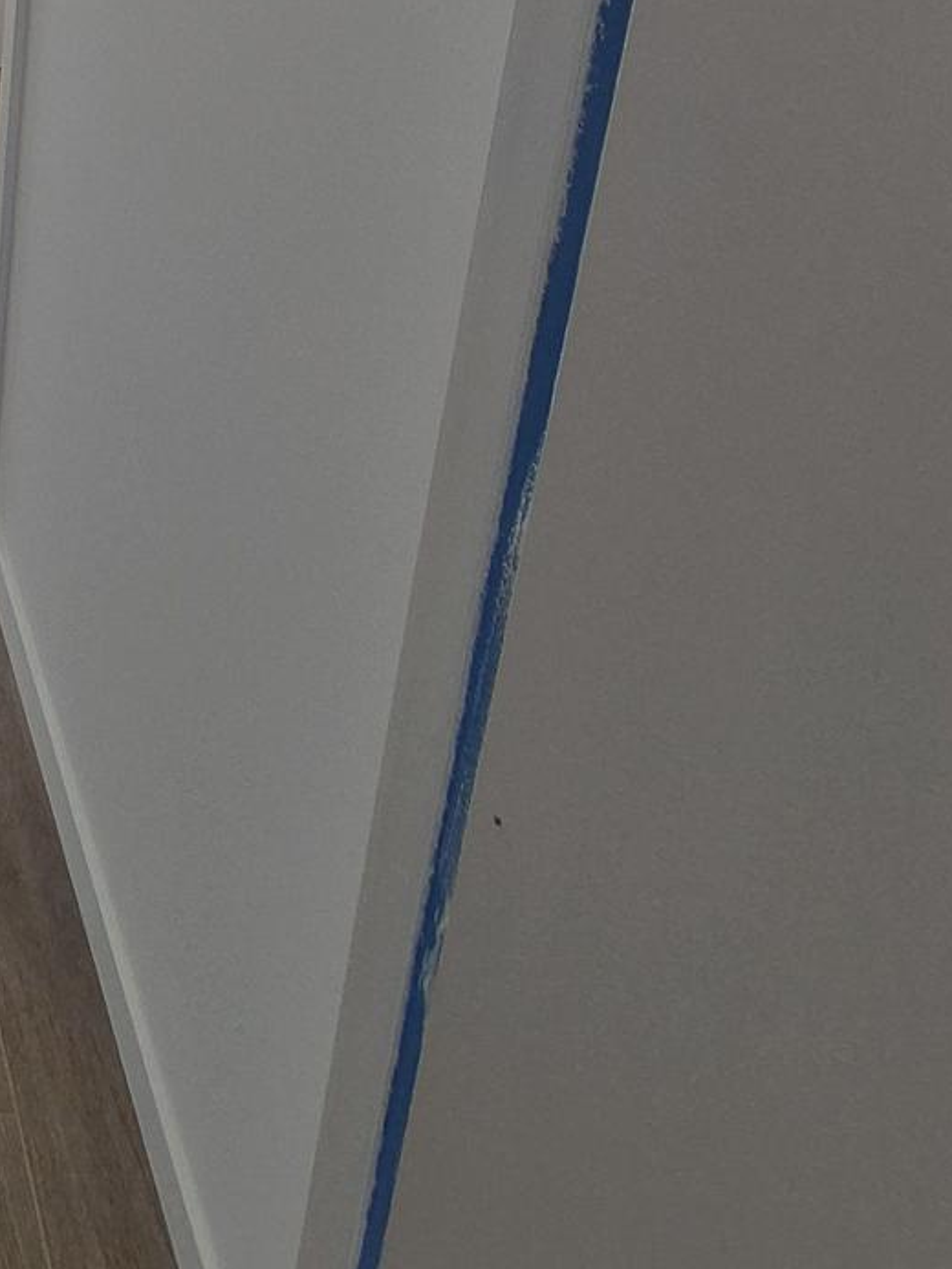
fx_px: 1320
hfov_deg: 29.6
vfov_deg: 36.8
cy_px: -313
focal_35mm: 36
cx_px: -359
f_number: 2.2
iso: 80
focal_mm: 2.2
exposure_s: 1/359
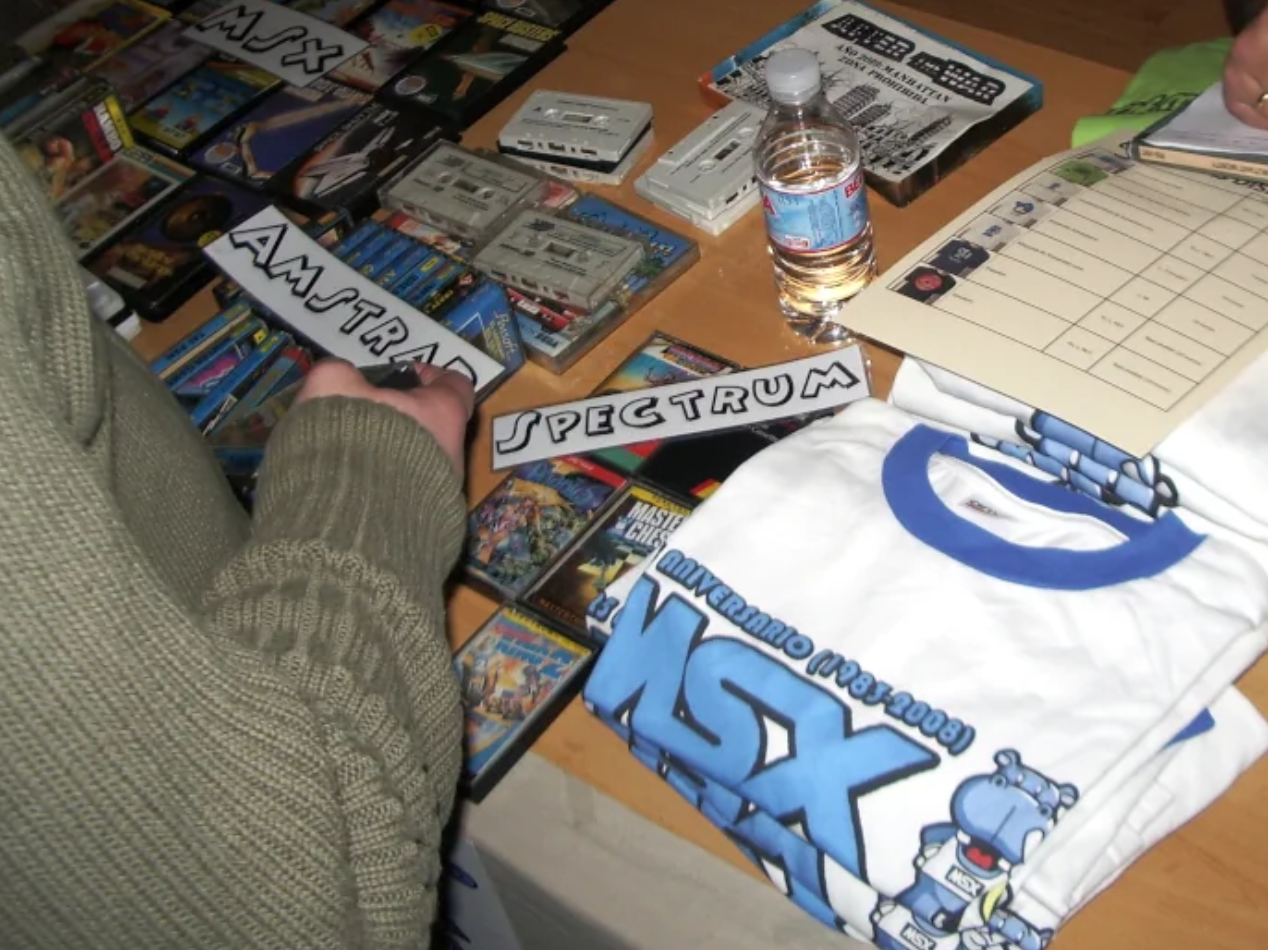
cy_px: 301
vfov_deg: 29.4
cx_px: 821
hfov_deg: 38.6
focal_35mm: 49
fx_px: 1794
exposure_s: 1/40
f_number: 2.6
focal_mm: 5.8
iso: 100
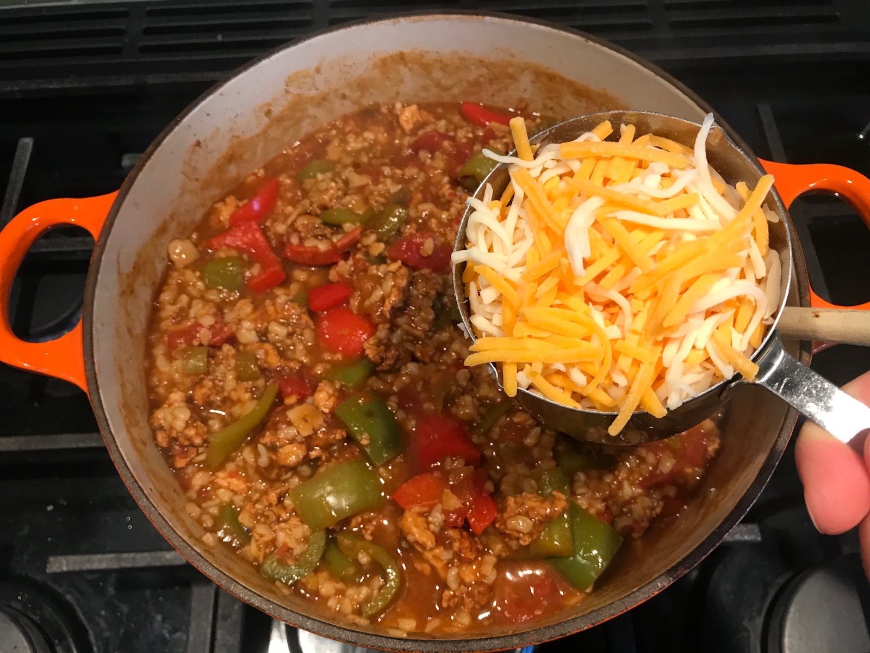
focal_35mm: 28
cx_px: 435
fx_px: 704
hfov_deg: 63.4
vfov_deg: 49.7
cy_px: 326
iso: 40
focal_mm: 3.99
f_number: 1.8
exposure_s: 1/24
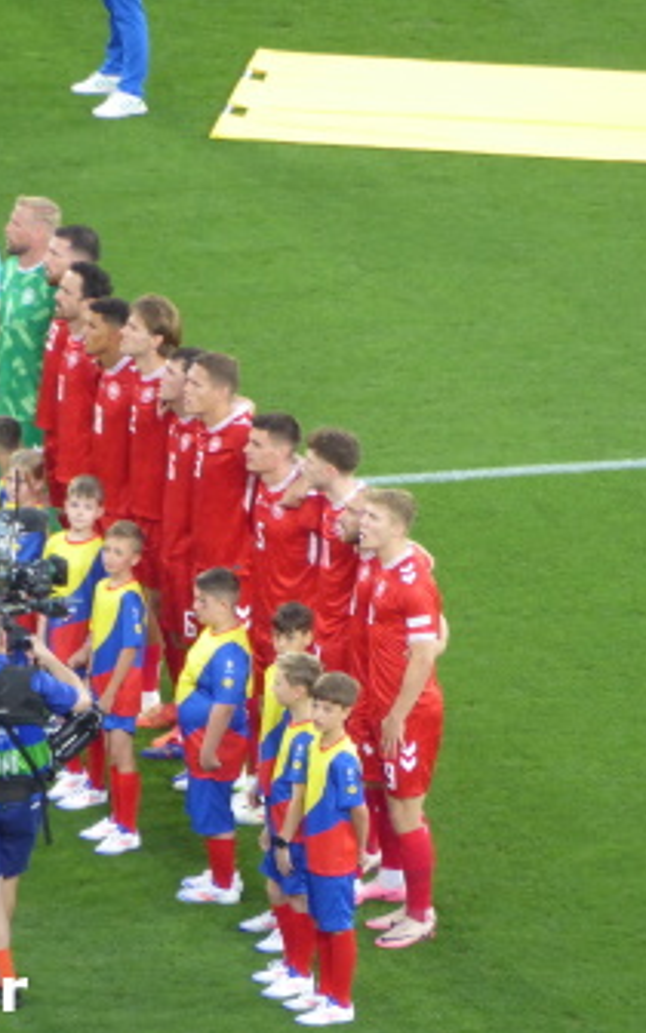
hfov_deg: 1.3
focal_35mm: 1023
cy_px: 516
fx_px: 28817
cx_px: 132
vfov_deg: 2.1
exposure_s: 1/30
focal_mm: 129
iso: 400
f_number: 6.4
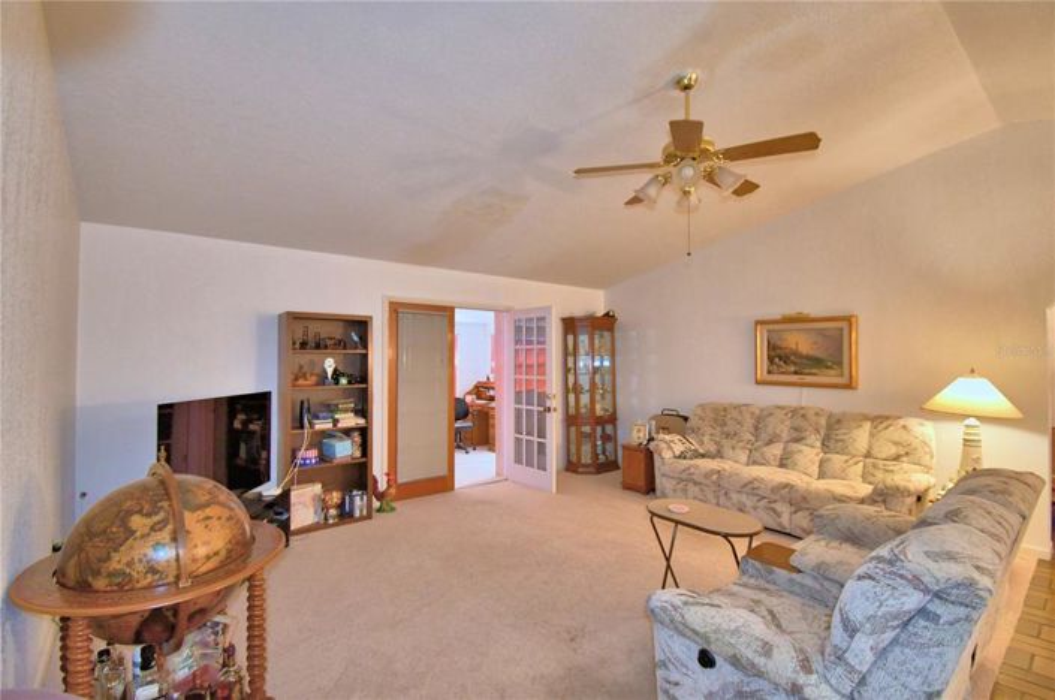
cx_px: 528
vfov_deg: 77.2
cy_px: 350
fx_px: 439
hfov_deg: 100.5
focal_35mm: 15
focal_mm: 10
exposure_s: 1/30
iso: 1100
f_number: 4.5
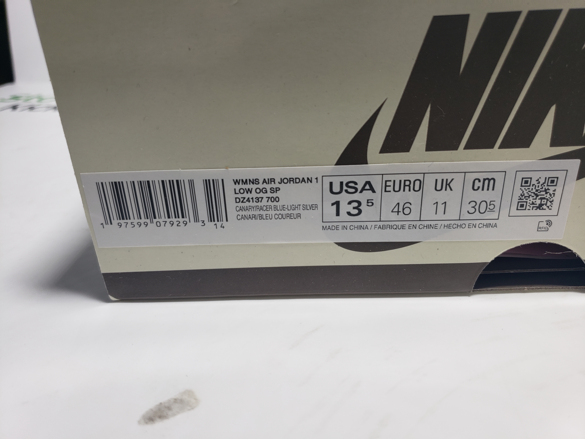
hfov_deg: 67.3
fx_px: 439
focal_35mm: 26
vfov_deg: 53.1
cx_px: 292
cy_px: 220
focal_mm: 4.3
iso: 50
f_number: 1.5
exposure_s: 1/289
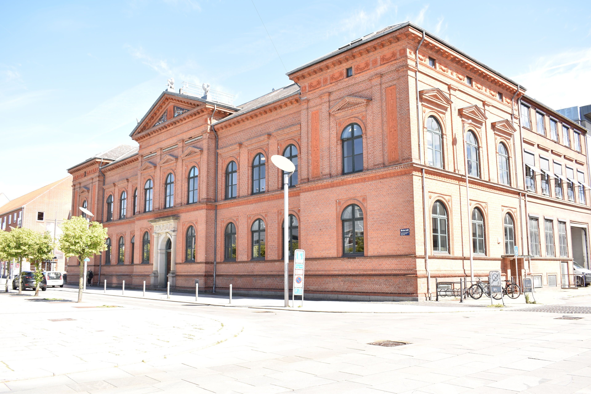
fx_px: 492
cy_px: 197
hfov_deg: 61.9
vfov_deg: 43.6
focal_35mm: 30
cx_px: 296
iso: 125
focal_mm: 20
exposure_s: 1/125
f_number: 5.6
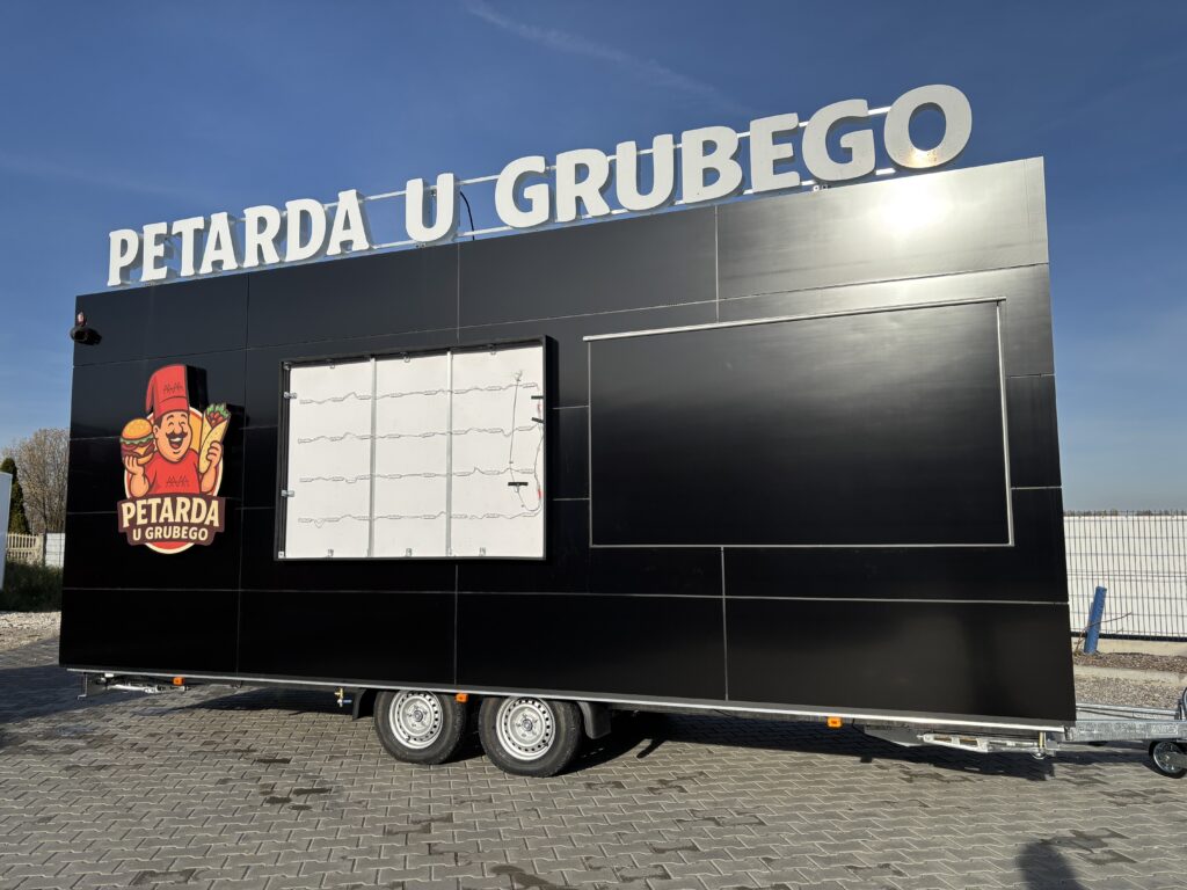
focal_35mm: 26
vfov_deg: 53.1
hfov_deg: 67.3
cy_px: 445
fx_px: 892
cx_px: 594
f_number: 1.6
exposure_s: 1/5348
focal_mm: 5.96
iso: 50
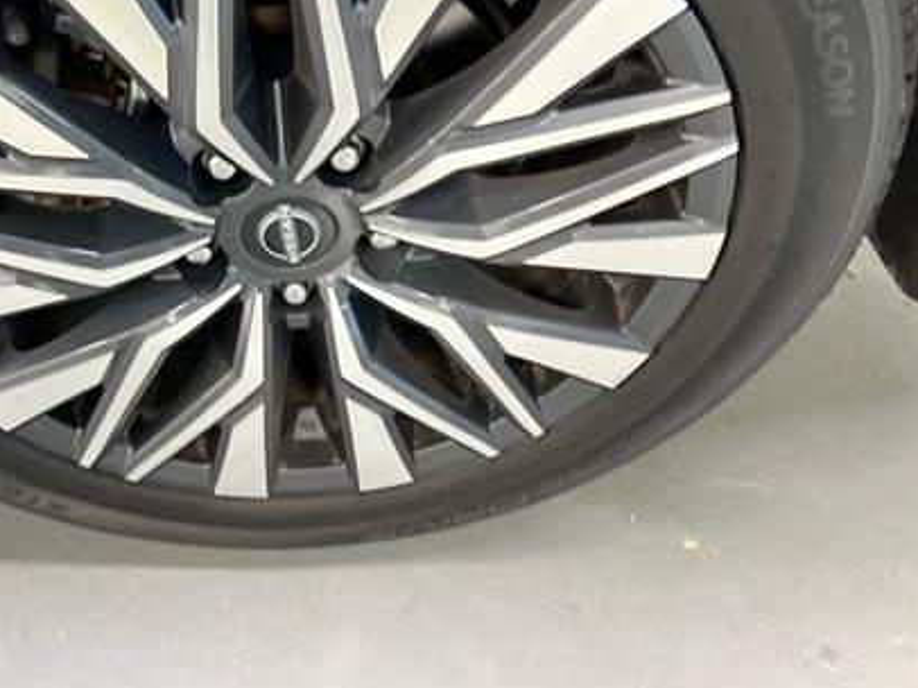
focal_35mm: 41
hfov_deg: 44.5
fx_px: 1087
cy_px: 233
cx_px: 251
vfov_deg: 34.8
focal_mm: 5.7
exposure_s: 1/40
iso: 500
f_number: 1.5
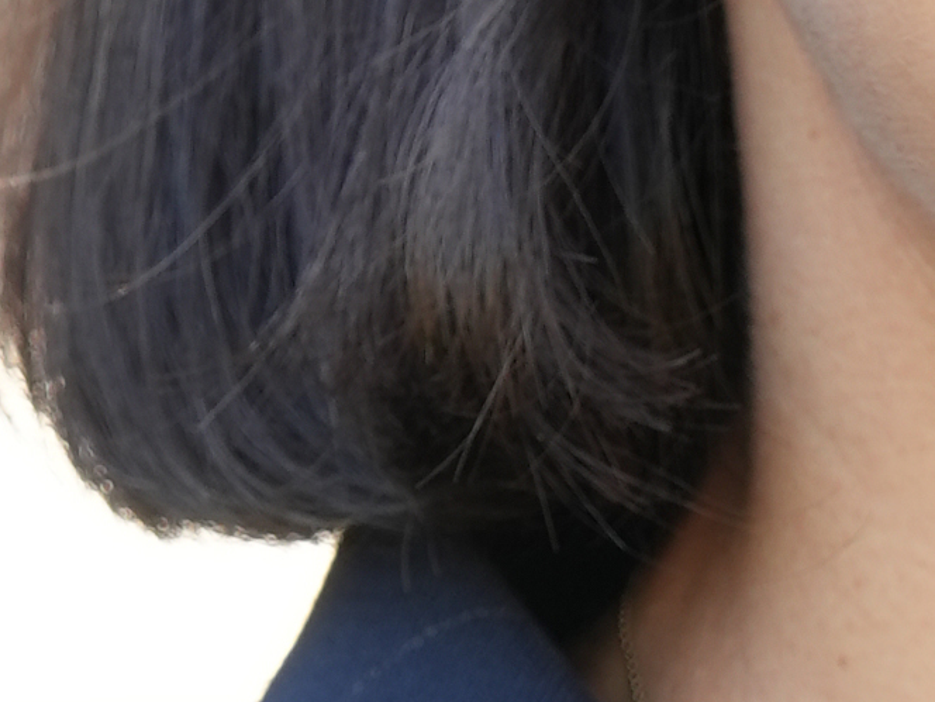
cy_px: 932
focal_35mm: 710
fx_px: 19178
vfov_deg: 2.1
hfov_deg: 2.8
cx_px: 1802
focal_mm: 70
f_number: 4
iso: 200
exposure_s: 1/125
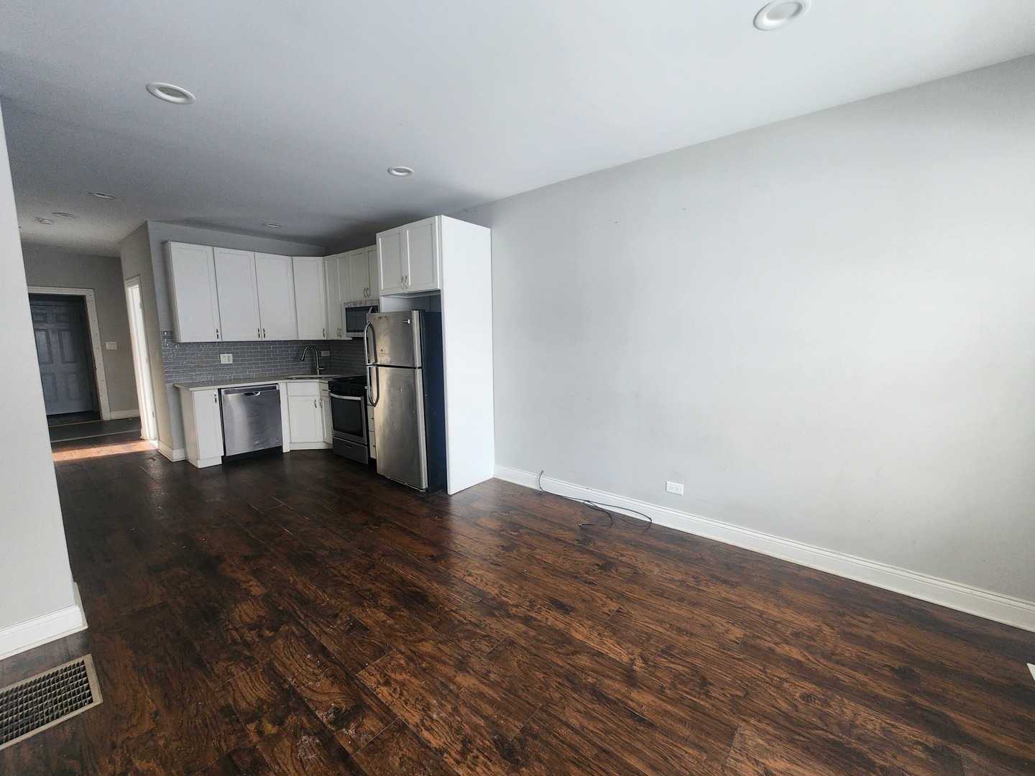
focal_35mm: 13
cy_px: 388
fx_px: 389
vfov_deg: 89.9
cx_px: 518
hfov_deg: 106.2
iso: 125
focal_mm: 2.2
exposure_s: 1/60
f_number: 2.2
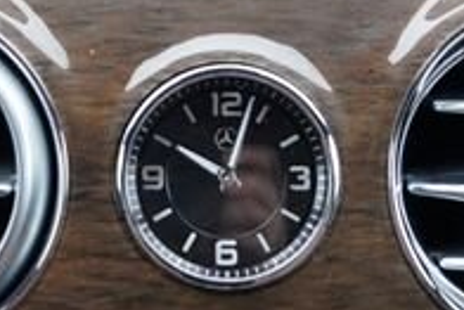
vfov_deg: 8.3
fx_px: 2089
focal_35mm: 162
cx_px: 142
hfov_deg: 12.6
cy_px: -127
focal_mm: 31
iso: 1600
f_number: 4
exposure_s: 1/160
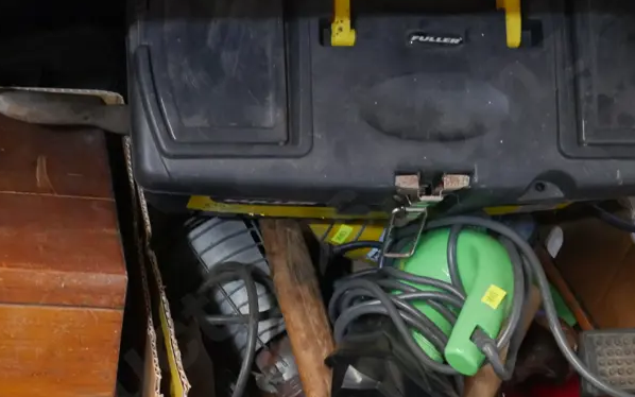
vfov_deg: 18.5
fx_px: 1194
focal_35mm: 69
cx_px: 137
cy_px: 373
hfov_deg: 29.2
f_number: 4.5
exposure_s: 1/60
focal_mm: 19
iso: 2500
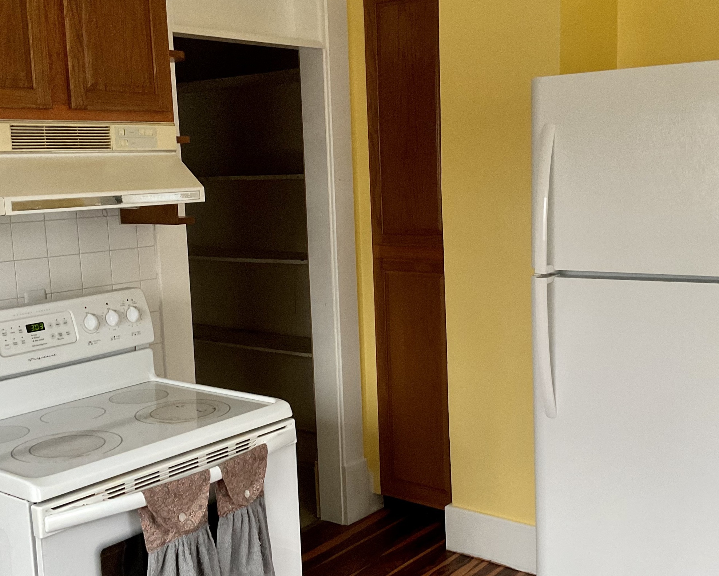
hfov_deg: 42.0
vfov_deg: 34.2
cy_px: 293
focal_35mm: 44
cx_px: 361
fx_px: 936
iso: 250
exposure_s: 1/60
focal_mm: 3
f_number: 1.8
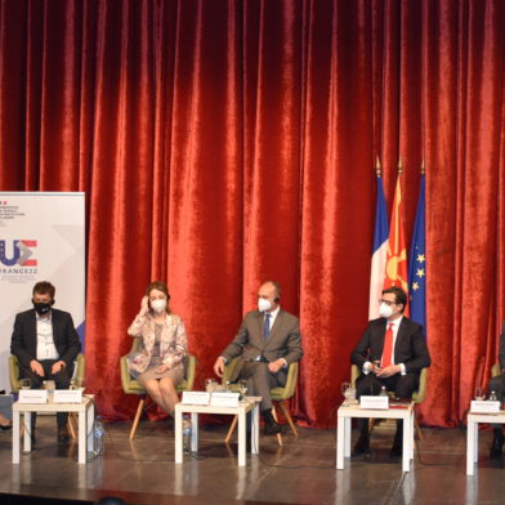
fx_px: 1320
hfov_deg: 21.6
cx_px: 340
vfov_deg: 21.6
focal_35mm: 80
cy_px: 283
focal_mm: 32
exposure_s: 1/60
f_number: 4
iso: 800
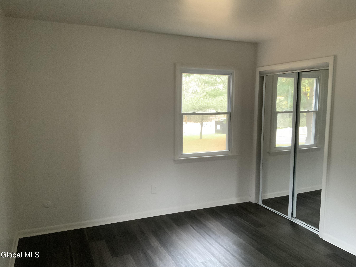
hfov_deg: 61.7
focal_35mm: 29
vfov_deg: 48.2
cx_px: 178
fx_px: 298
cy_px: 134
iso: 250
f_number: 1.8
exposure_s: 1/60
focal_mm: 3
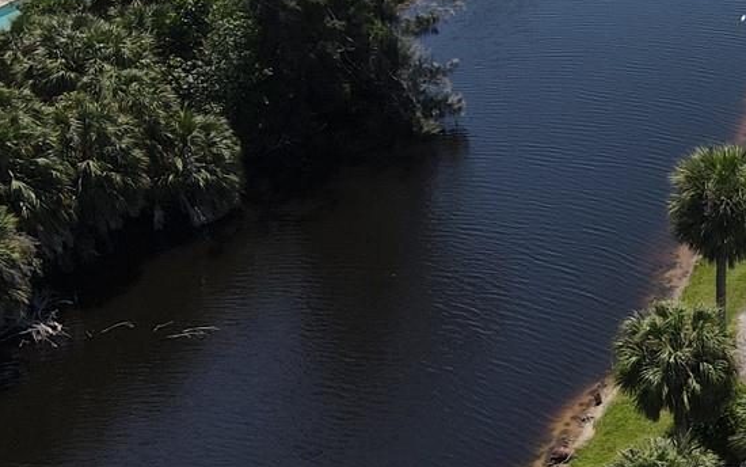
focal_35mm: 74
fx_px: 1505
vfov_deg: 17.4
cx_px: 996
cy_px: 69
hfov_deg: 24.1
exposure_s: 1/1000
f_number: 2.8
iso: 100
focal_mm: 4.5
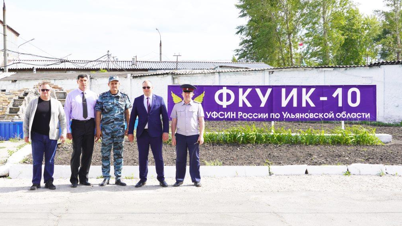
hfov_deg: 39.5
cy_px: 103
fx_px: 560
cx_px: 201
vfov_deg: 22.8
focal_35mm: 53
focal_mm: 33
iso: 100
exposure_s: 1/125
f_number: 10
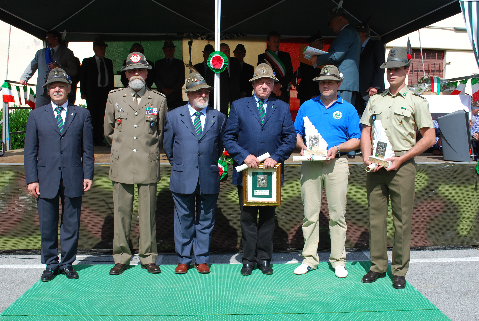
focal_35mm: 39
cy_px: 160
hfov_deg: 49.5
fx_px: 520
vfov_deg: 34.3
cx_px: 240
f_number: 7.1
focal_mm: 26
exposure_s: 1/200
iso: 100
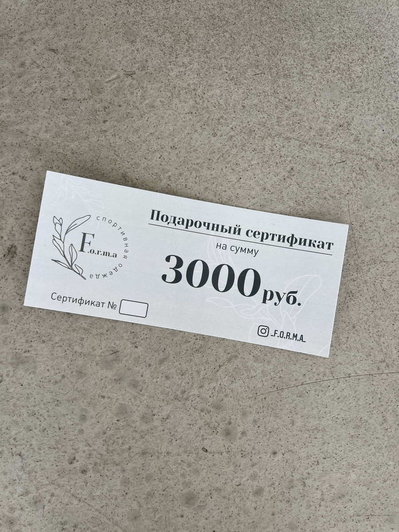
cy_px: 266
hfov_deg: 53.1
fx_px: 400
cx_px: 200
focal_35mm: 26
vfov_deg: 67.3
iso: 32
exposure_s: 1/121
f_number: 1.5
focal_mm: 5.7
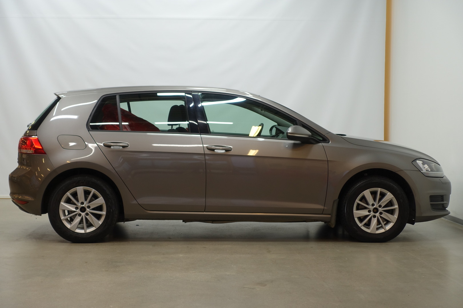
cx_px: 232
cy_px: 154
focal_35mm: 66
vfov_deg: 20.6
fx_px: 849
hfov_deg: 30.5
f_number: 2.8
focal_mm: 24.28
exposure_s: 1/80
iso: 160
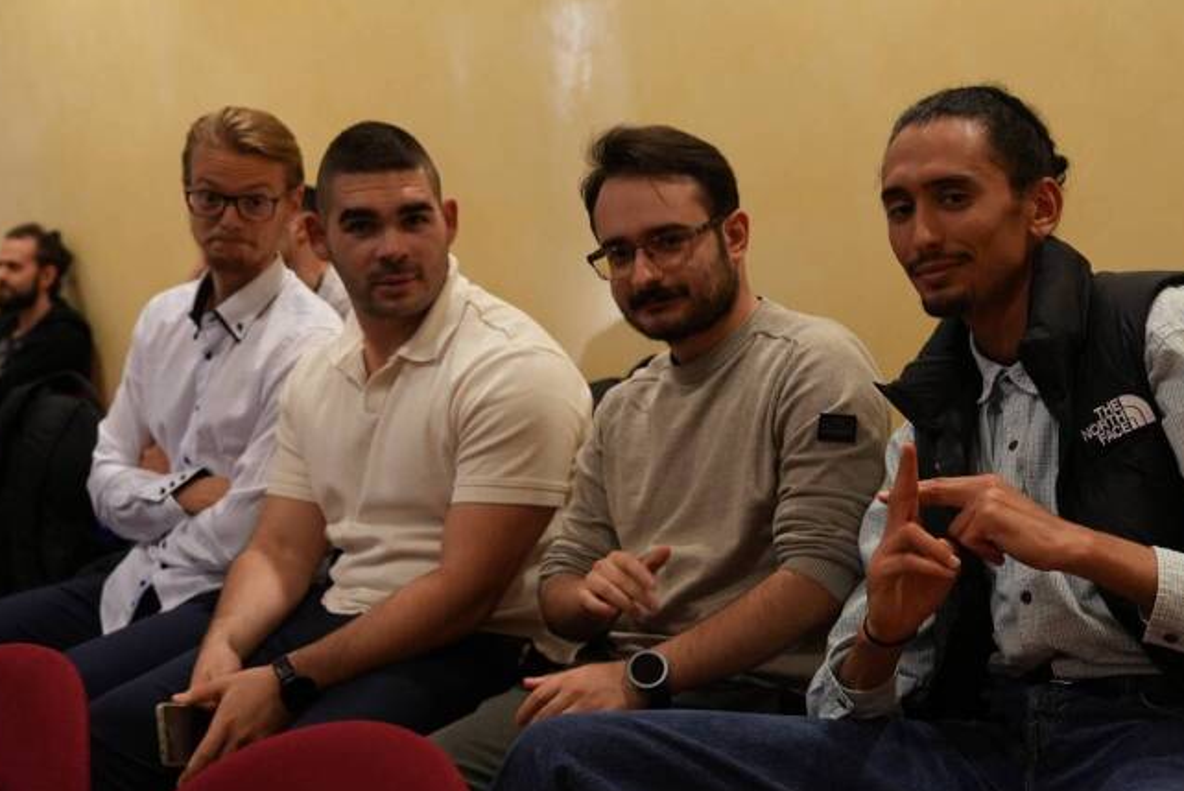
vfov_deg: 20.3
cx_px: 740
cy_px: 409
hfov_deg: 29.9
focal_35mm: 67
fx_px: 2205
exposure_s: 1/100
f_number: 4
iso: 1600
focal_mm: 42
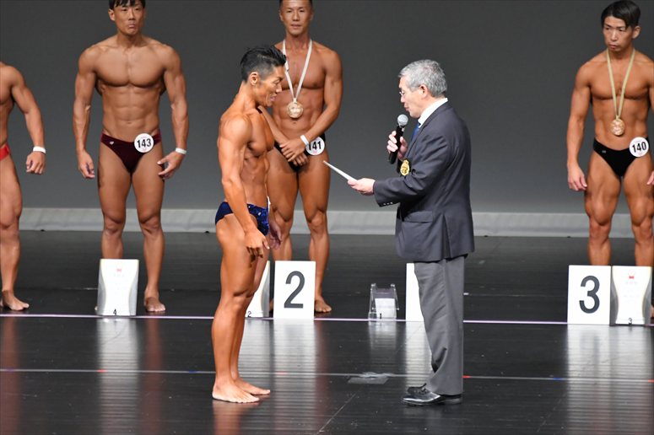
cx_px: 327
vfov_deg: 4.0
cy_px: 218
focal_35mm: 345
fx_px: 6265
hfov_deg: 6.0
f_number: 5.6
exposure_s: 1/400
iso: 5000
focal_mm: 230
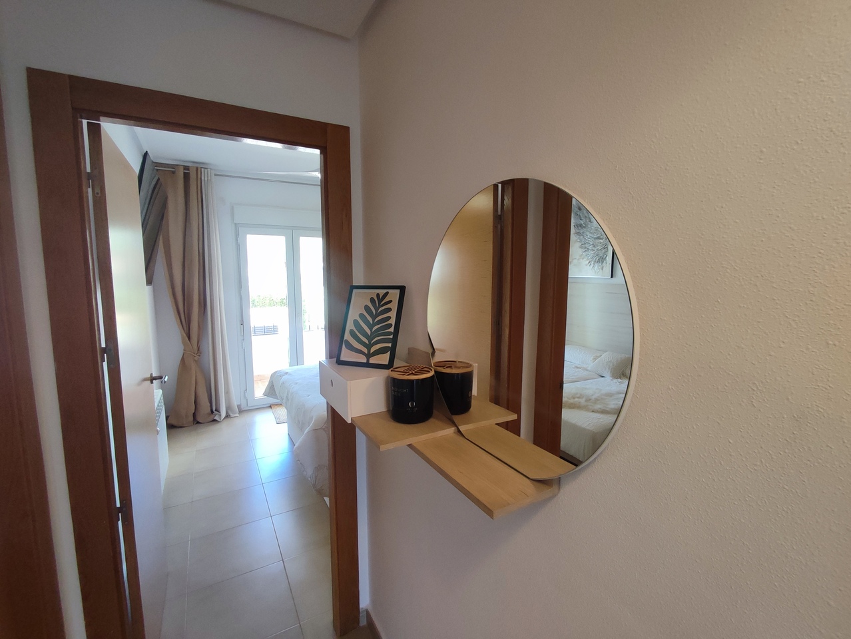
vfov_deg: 78.2
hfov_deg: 94.5
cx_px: 426
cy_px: 320
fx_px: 394
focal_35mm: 16
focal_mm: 1.65
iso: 224
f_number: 2.2
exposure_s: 1/100
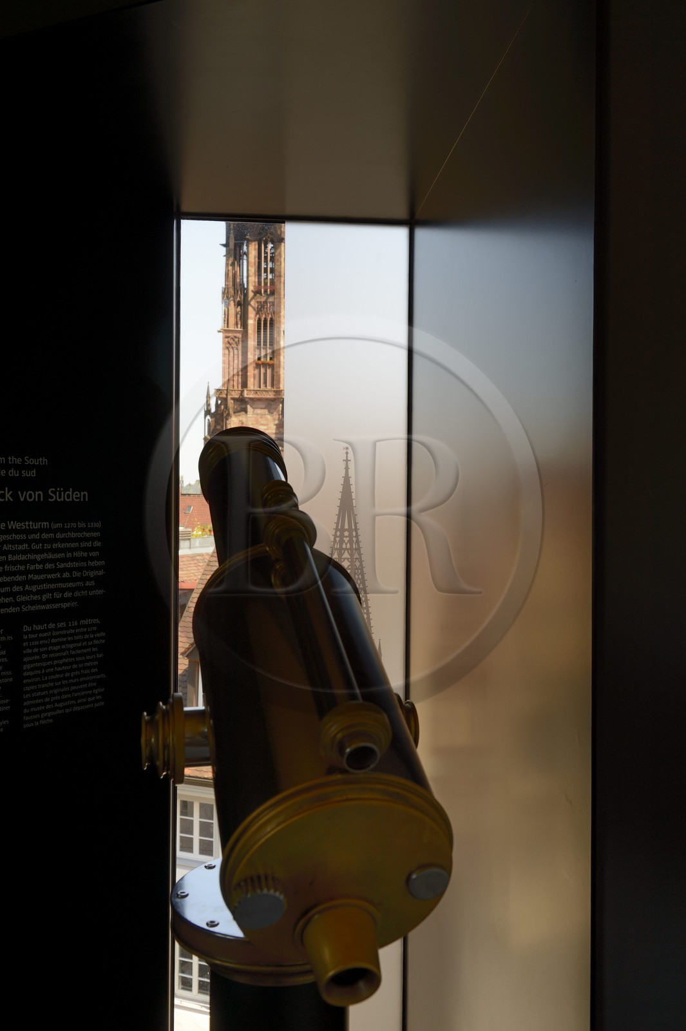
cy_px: 516
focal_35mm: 32
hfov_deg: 41.1
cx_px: 343
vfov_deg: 58.7
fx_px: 916
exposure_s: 1/30
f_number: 13
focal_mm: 32
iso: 200
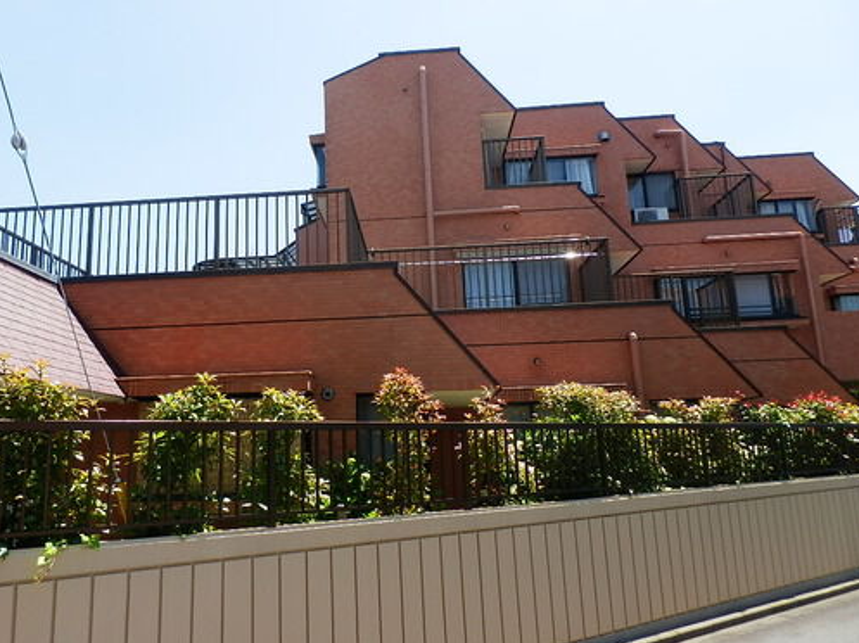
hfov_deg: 61.2
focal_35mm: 29
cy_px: 304
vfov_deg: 48.2
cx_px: 349
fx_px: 719
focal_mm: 4.2
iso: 80
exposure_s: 1/640
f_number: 3
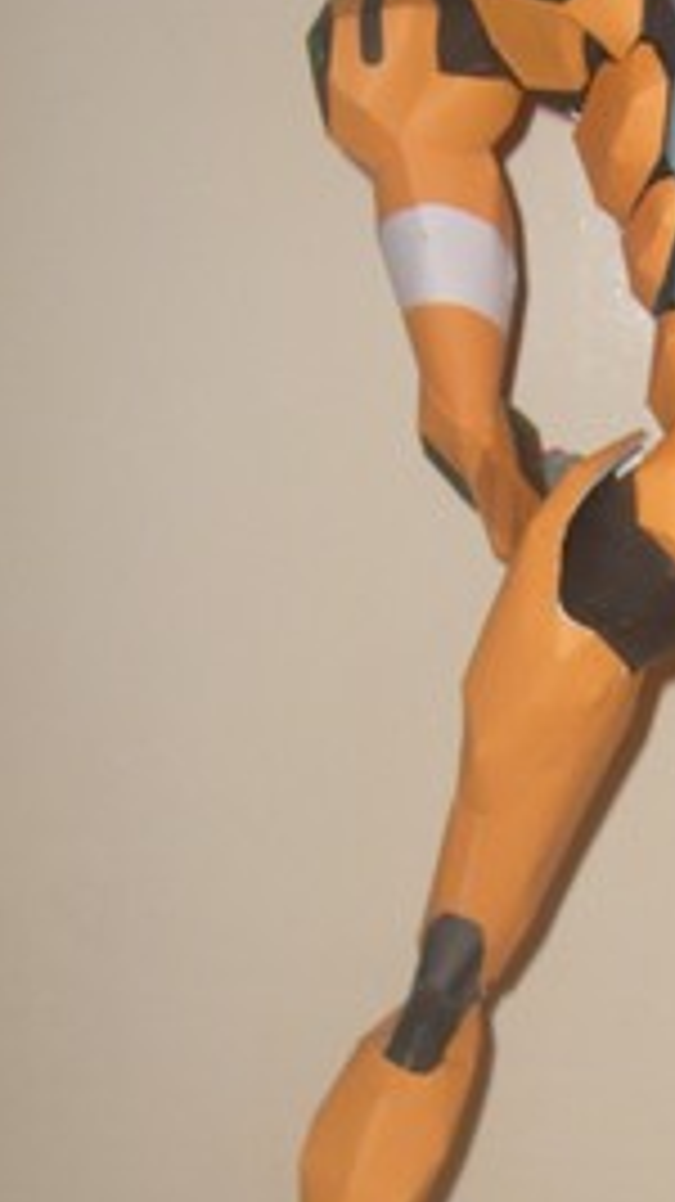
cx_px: 680
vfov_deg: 27.8
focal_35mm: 76
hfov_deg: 15.6
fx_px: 2421
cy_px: 750
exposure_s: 1/45
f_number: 2.8
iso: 100
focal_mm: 5.8
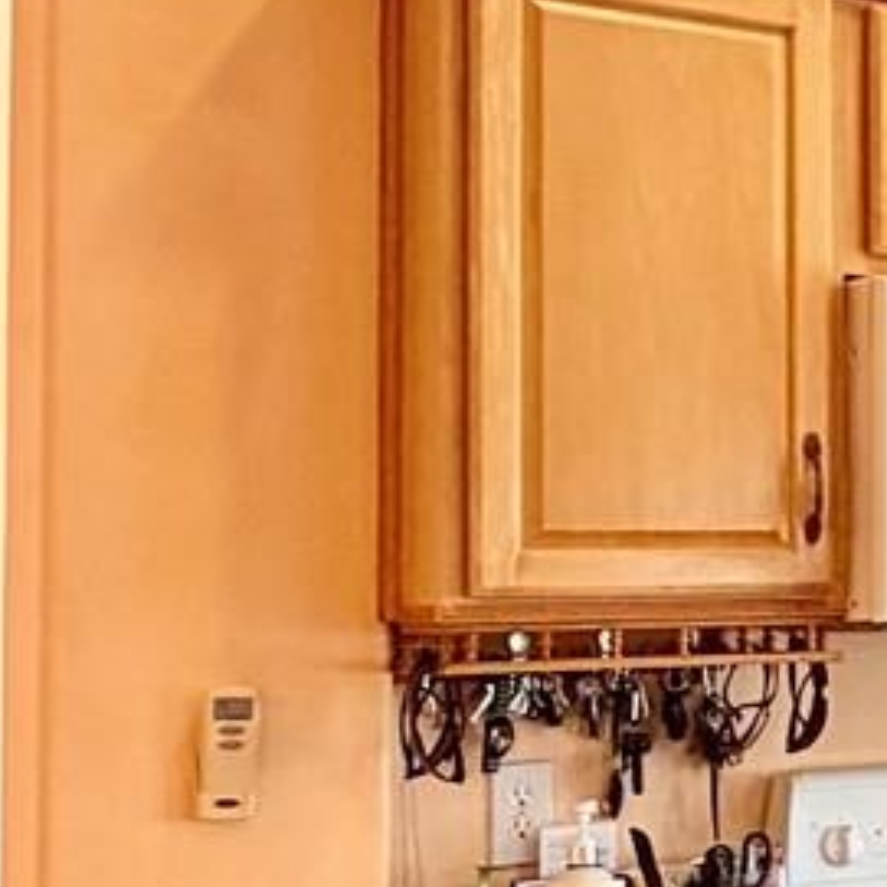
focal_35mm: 73
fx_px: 2116
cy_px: 507
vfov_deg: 23.7
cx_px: 1388
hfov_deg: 19.9
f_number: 2.2
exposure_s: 1/120
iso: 100
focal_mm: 2.22
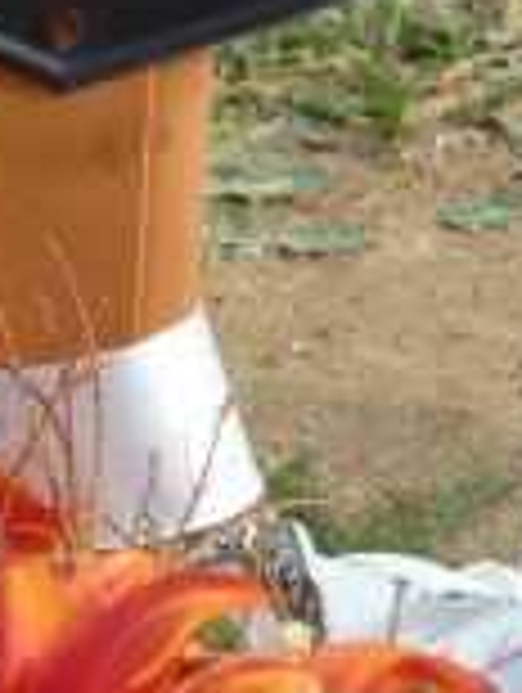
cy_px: -243
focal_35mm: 566
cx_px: 22
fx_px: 11349
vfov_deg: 3.5
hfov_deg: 2.6
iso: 80
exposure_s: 1/160
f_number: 4.5
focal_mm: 29.9
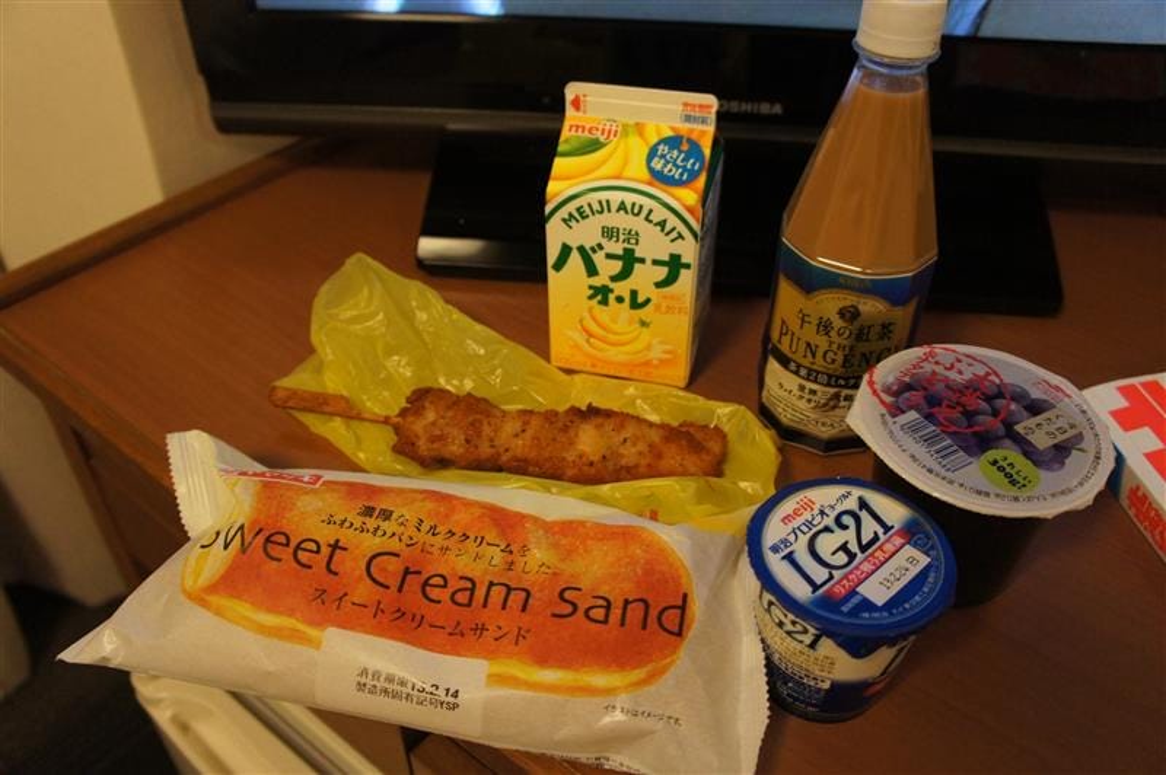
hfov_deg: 65.5
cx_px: 583
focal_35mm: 28
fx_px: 906
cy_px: 388
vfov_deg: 46.3
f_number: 4
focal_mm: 19
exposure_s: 1/80
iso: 1600
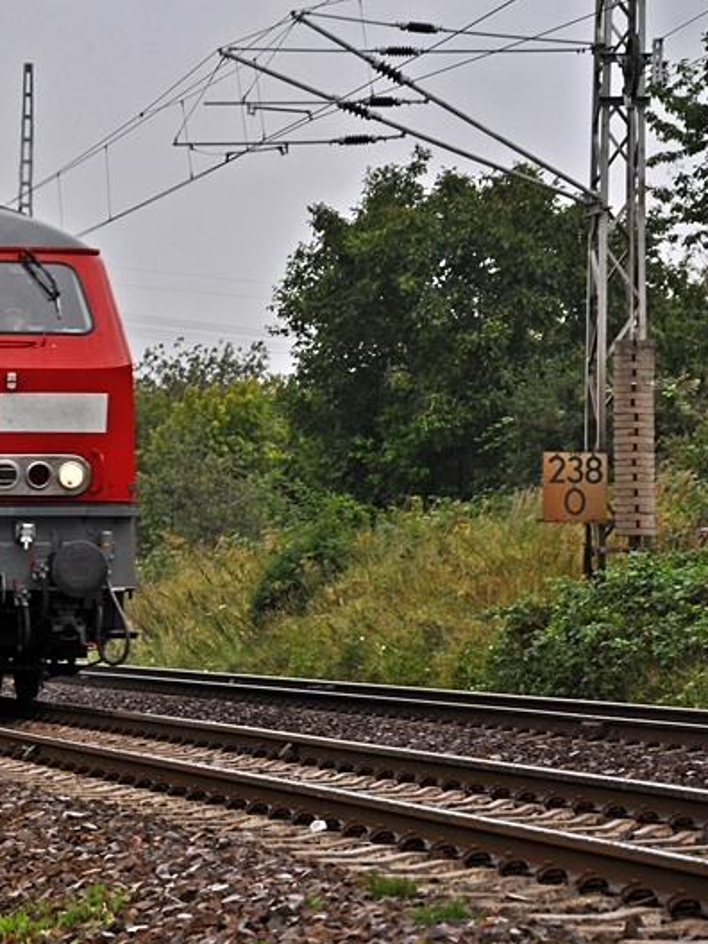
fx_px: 6545
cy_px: 473
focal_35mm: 240
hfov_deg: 6.2
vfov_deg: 8.2
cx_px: 14
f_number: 8
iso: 200
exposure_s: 1/125
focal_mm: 110
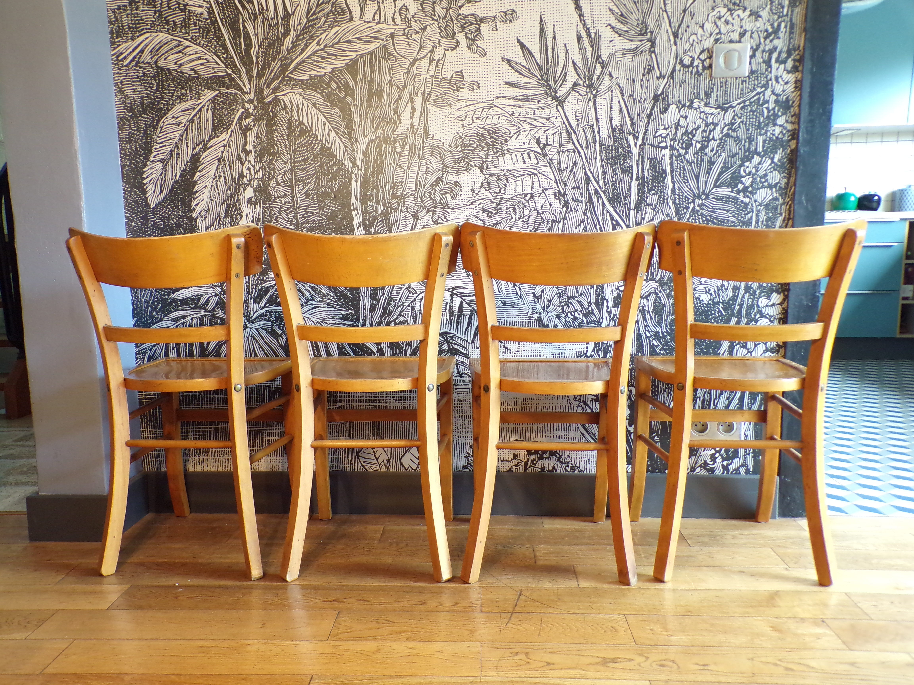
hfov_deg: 63.4
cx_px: 457
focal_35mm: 28
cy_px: 342
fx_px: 739
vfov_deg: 49.7
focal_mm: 5
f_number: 3.1
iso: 231
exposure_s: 1/17
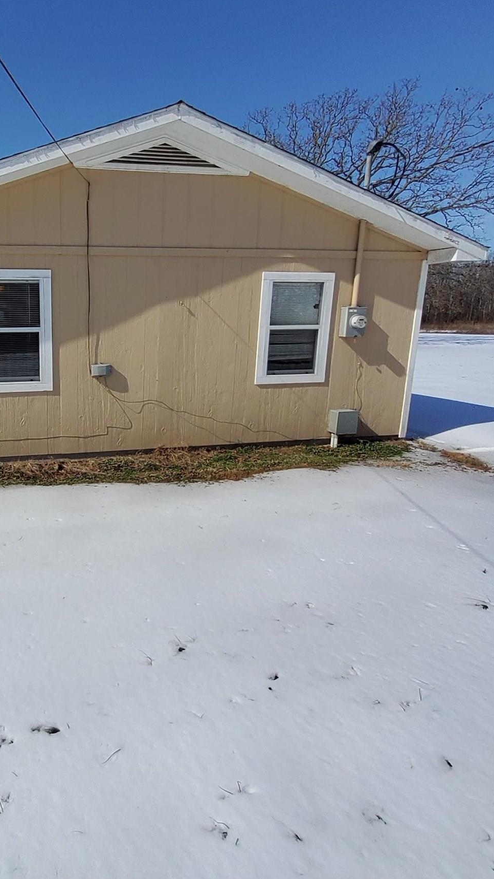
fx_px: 442
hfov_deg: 51.8
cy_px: 406
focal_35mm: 19
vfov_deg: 89.4
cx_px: 54
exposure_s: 1/3345
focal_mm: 1.13
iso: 50
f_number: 2.2
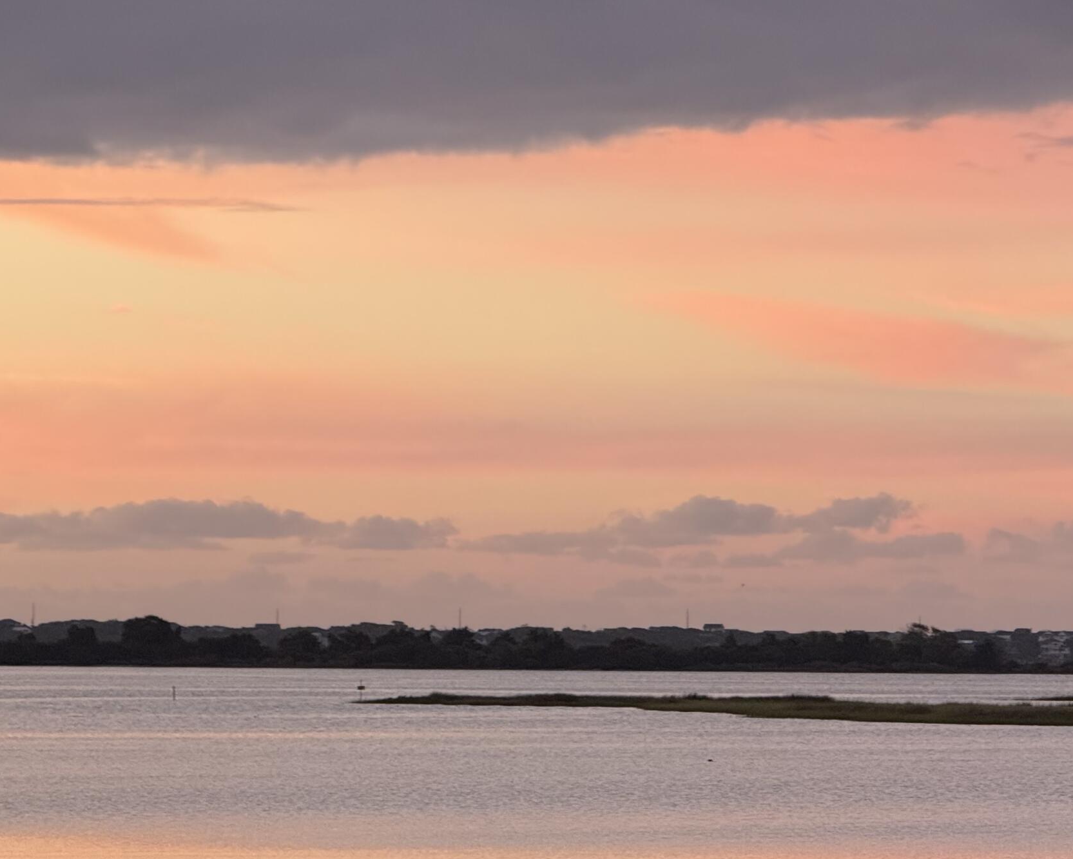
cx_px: 769
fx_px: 6701
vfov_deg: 7.3
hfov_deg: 9.1
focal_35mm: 211
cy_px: 720
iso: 160
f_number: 2.8
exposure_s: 1/99
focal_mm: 15.66
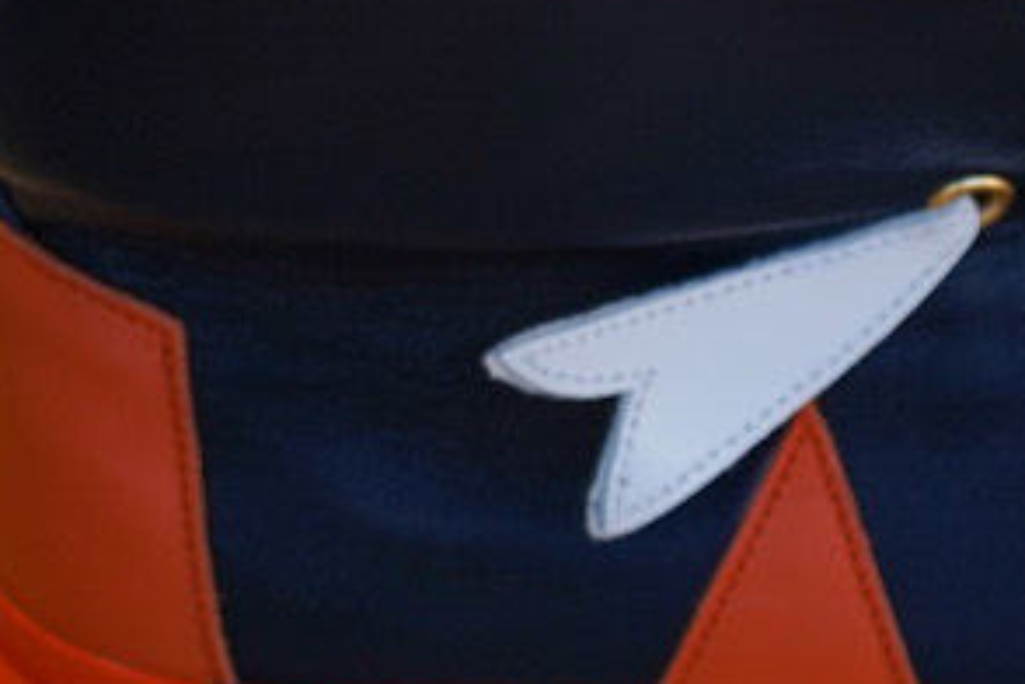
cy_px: 370
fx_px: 5466
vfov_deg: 7.2
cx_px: 1802
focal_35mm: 192
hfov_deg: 10.2
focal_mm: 47
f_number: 5.6
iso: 200
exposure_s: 1/160
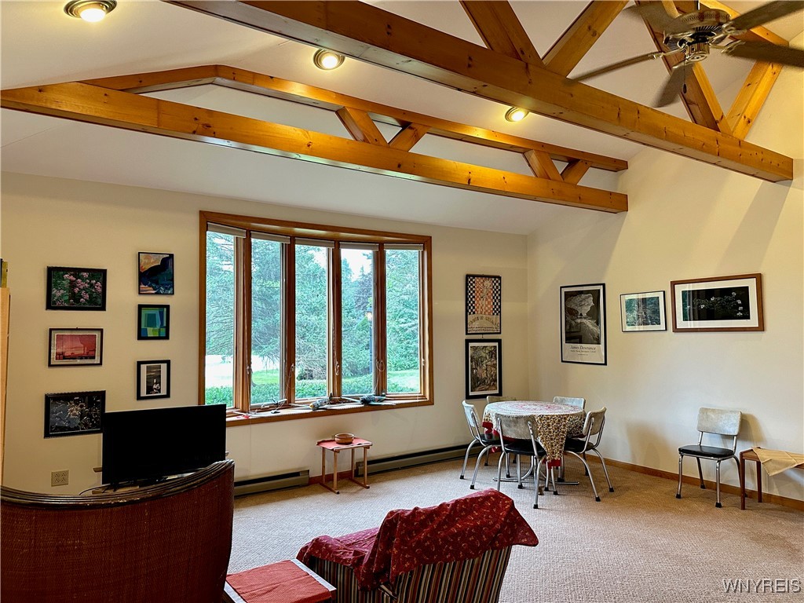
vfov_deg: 56.8
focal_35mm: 24
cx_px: 402
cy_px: 302
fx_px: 557
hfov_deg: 71.6
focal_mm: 6.86
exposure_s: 1/60
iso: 320
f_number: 1.78
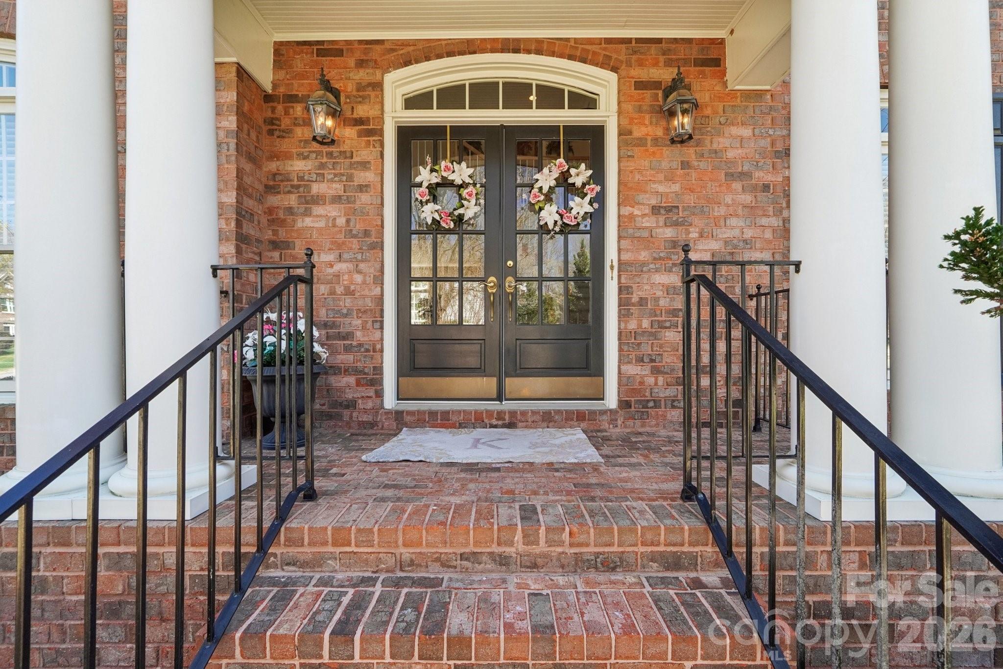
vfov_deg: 77.3
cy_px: 334
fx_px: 418
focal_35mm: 15
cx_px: 502
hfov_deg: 100.4
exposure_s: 1/30
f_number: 8
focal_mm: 10
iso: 400
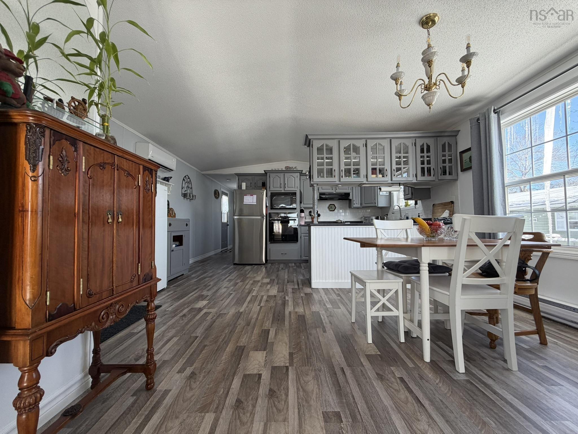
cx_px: 289
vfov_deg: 85.7
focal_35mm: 14
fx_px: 234
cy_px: 217
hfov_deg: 102.1
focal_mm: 2.22
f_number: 2.2
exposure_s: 1/121
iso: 100
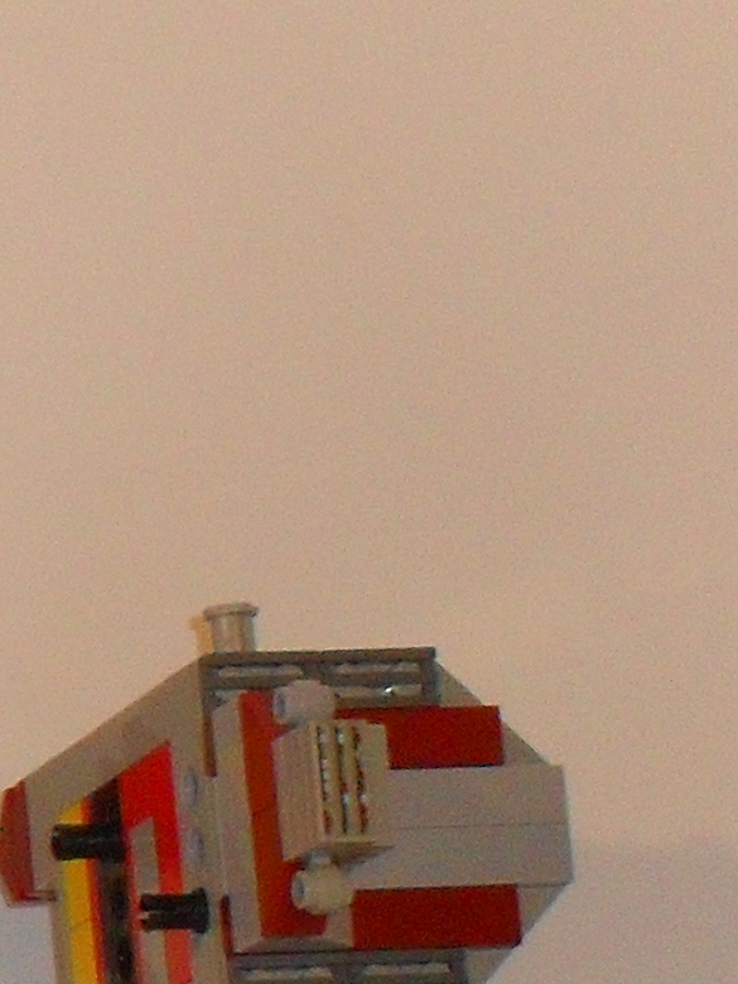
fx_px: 11825
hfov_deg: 3.5
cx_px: -1534
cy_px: 945
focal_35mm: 416
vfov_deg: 4.8
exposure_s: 1/60
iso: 200
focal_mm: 15.7
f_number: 5.5
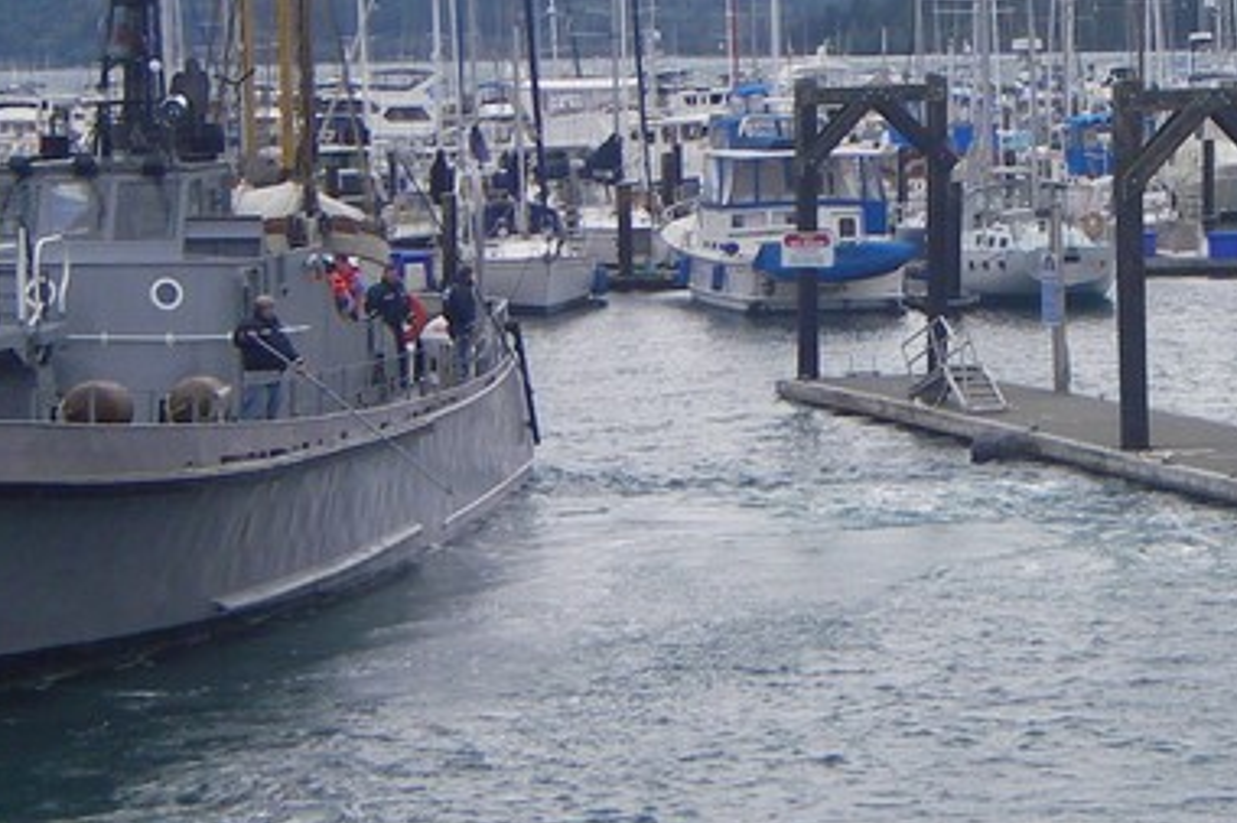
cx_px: 687
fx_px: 4740
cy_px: 530
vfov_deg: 9.9
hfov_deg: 14.9
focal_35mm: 138
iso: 50
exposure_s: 1/400
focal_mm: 10.5
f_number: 3.7
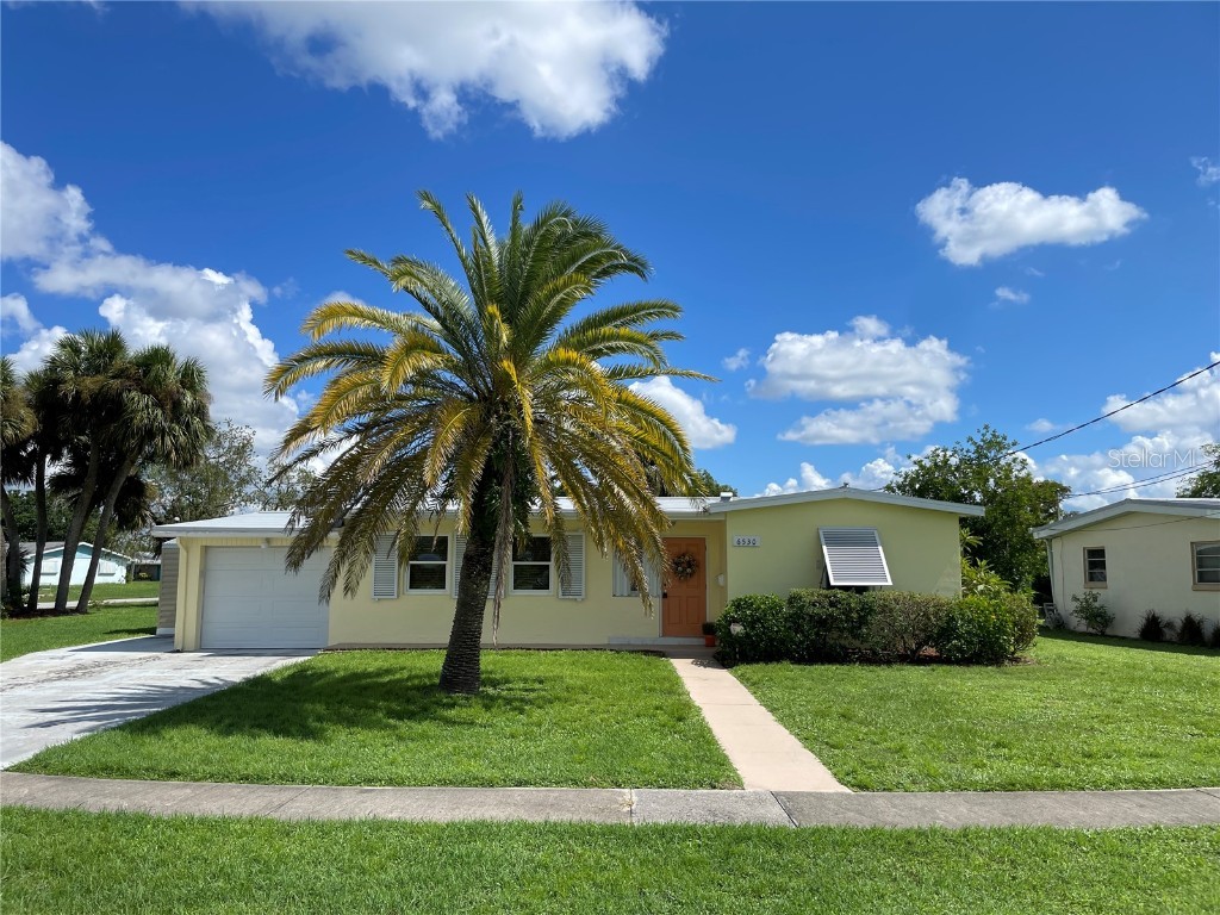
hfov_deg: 67.3
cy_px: 458
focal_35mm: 26
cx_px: 610
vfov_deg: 53.1
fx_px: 916
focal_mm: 4.2
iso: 32
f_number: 1.6
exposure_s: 1/4651
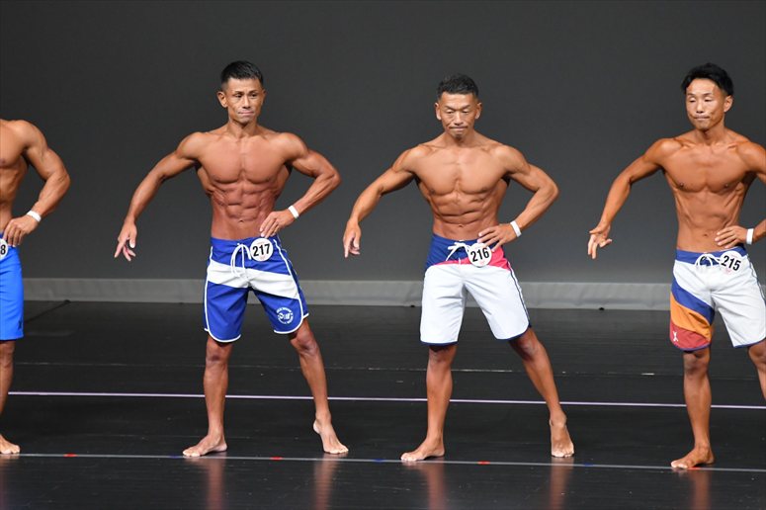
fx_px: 6699
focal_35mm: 315
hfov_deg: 6.5
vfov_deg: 4.4
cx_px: 383
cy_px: 255
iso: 4000
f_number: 5.6
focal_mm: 210
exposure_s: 1/400
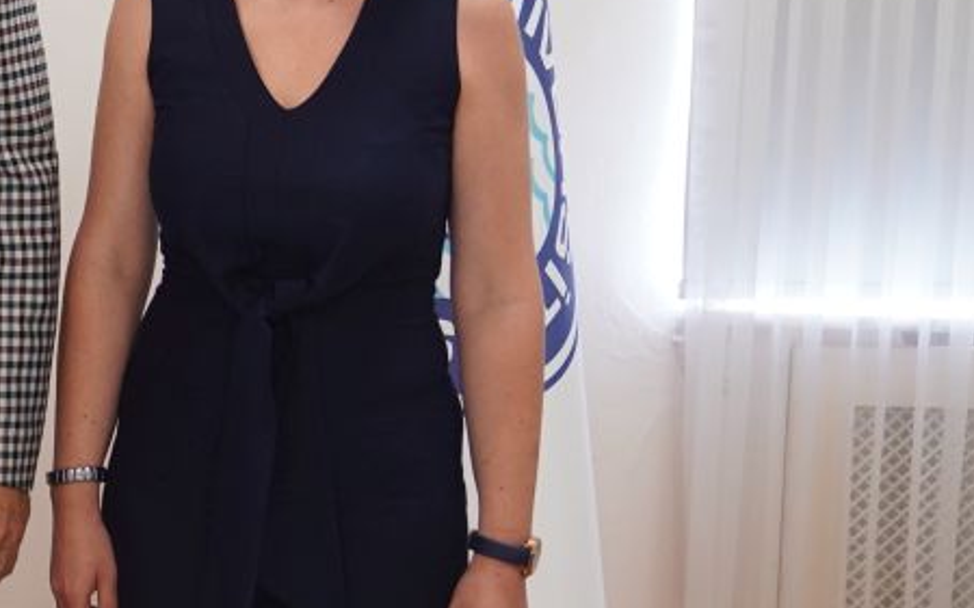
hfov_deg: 19.0
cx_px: -266
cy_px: 11
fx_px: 2707
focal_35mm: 102
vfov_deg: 12.7
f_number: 3.2
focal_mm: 30
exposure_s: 1/125
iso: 1600
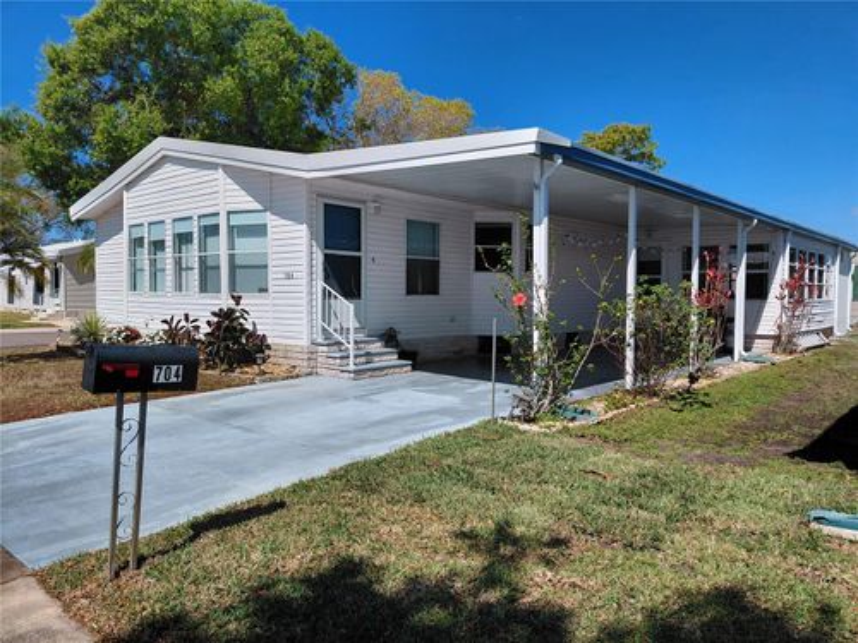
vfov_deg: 54.9
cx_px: 429
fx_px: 620
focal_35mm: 25
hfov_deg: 69.4
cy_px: 322
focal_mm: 4.69
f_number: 1.8
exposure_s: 1/6151
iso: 50
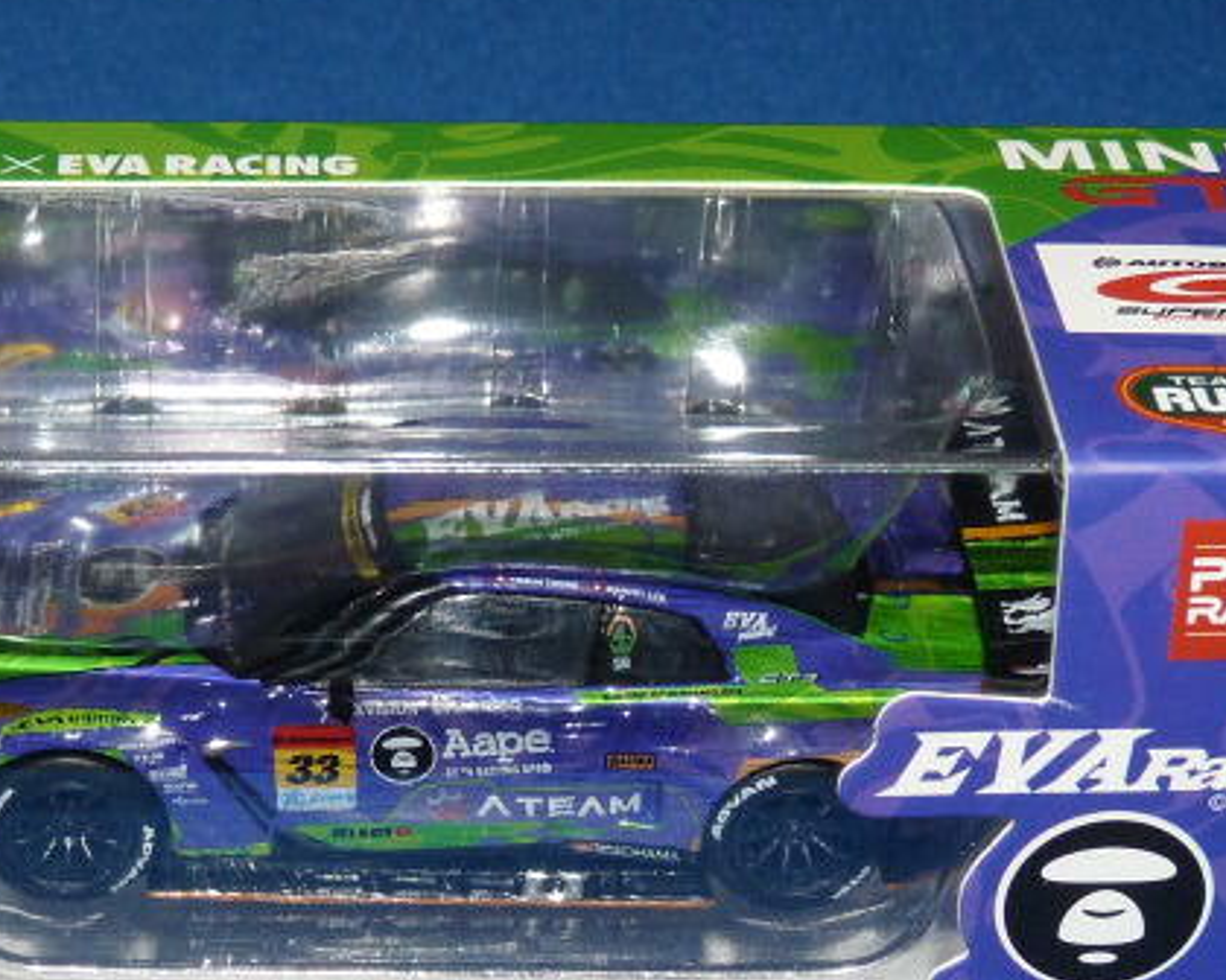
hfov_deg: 17.0
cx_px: 514
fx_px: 4100
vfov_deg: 13.6
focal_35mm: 113
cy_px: 563
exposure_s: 1/30
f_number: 4
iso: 100
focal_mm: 7.6
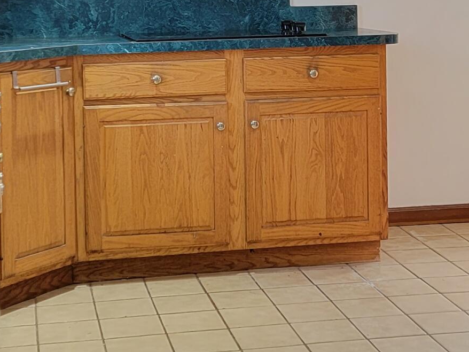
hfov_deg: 23.8
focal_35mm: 82
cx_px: 223
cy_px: 57
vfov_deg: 17.8
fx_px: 1111
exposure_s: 1/120
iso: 125
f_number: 1.8
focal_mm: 6.7
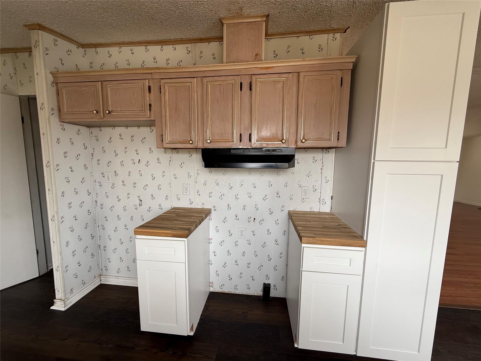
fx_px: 195
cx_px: 240
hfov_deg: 102.1
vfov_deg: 85.7
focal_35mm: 14
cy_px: 180
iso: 100
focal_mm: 2.22
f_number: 2.2
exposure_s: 1/99
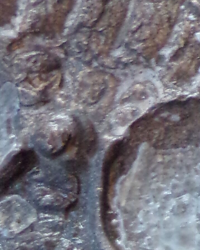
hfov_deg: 5.5
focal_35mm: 281
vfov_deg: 6.7
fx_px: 2079
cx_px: 308
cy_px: 427
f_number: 3.7
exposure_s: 1/15
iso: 400
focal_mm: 10.1
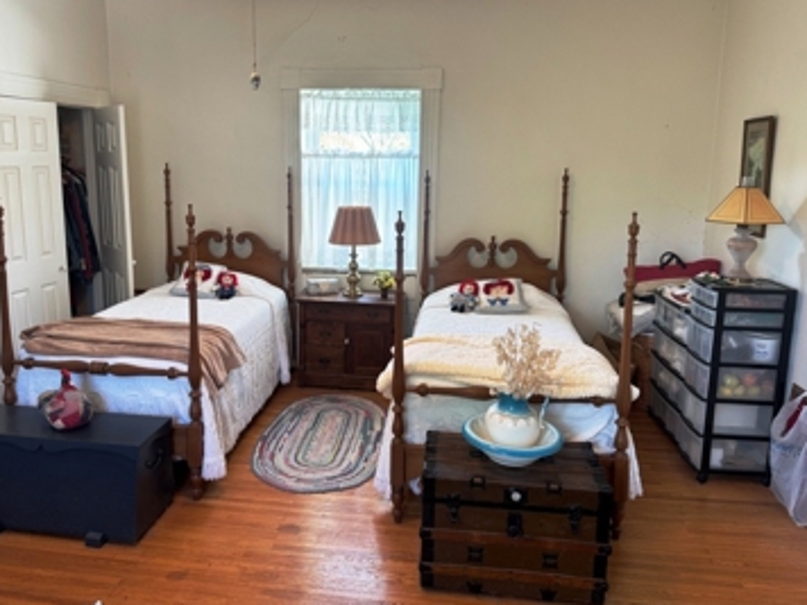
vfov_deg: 51.3
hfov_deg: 65.2
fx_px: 629
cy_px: 270
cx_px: 365
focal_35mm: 27
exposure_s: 1/60
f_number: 1.78
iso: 125
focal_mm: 6.76
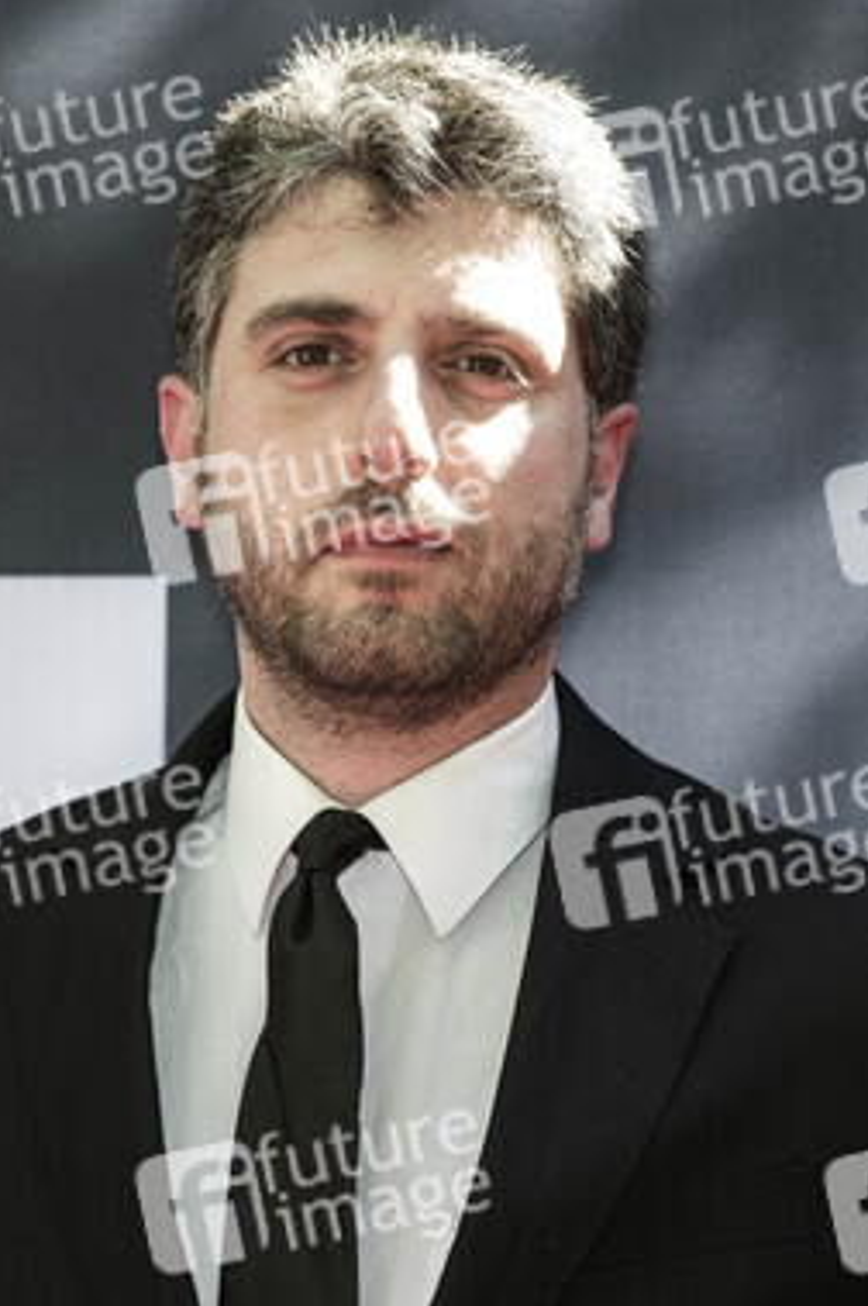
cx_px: 413
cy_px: 675
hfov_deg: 11.8
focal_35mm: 116
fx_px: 4203
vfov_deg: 17.7
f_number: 5.6
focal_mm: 110
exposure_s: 1/200
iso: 800
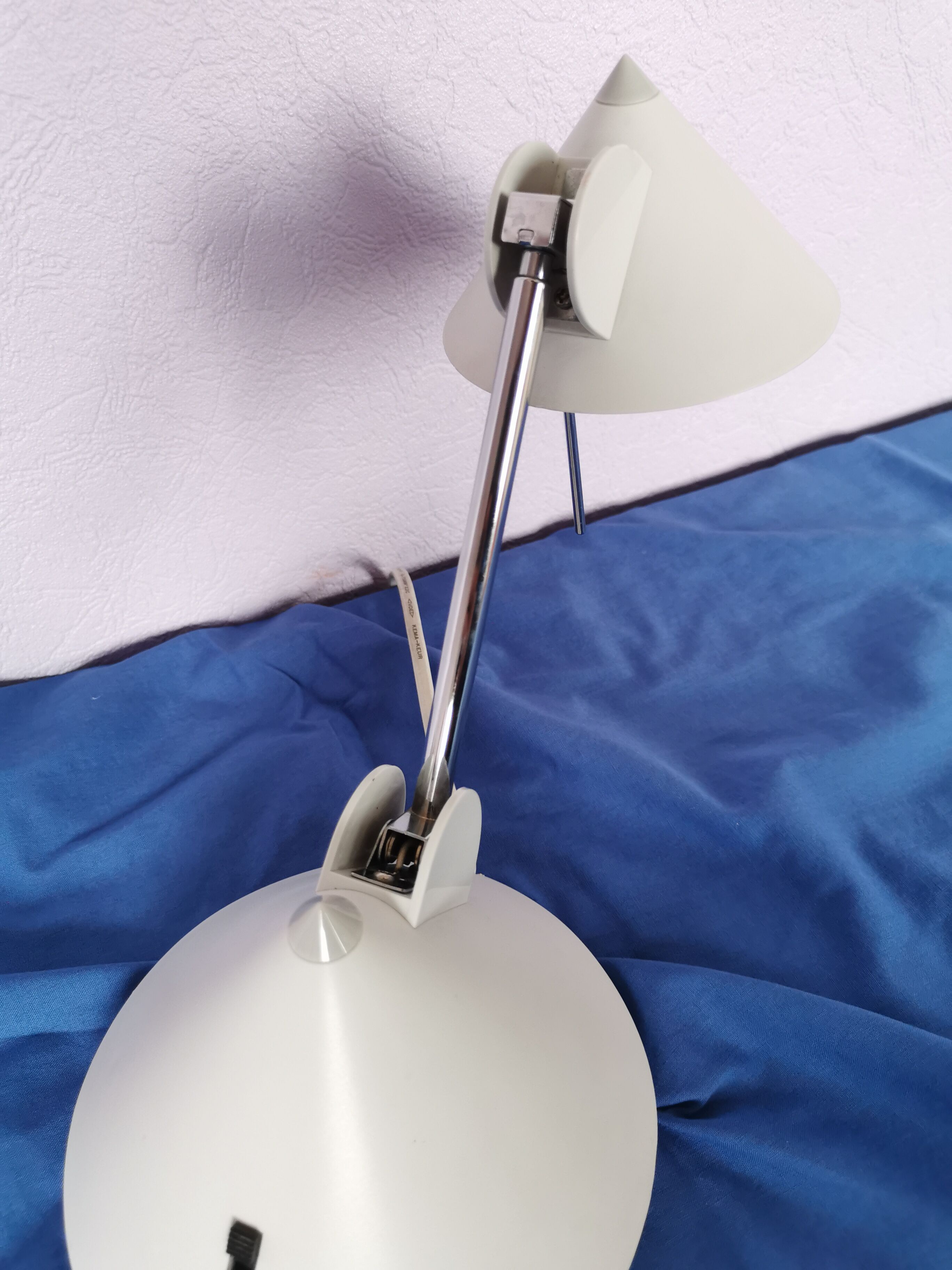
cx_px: 476
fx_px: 990
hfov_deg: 51.4
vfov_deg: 65.3
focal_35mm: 27
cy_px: 635
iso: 160
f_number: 1.8
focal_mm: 5.58
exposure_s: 1/50
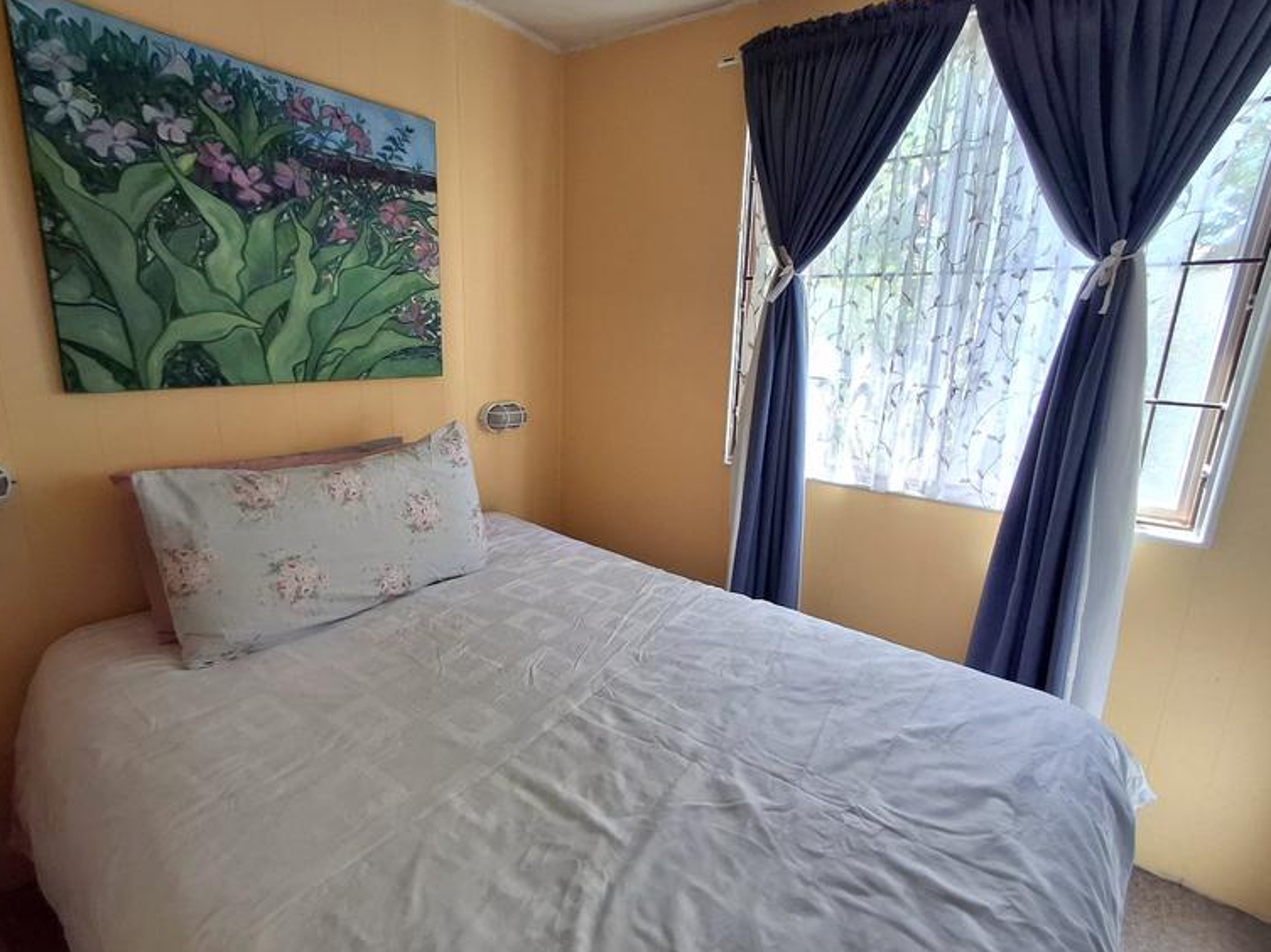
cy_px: 473
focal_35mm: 17
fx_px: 624
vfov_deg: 74.7
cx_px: 601
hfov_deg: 91.0
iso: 50
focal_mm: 1.64
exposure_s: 1/100
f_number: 2.2
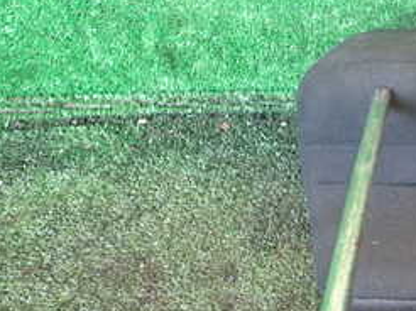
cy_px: 210
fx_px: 732
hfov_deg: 27.8
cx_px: 501
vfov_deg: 23.9
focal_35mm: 61
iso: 250
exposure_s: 1/30
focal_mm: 4.5
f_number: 2
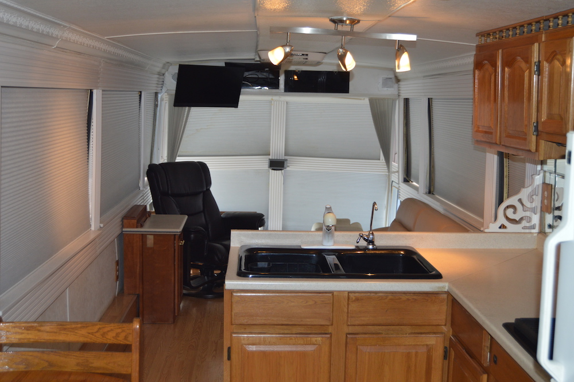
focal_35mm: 42
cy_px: 191
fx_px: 669
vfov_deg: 31.8
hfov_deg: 46.4
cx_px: 287
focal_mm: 28
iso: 640
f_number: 4
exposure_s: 1/60
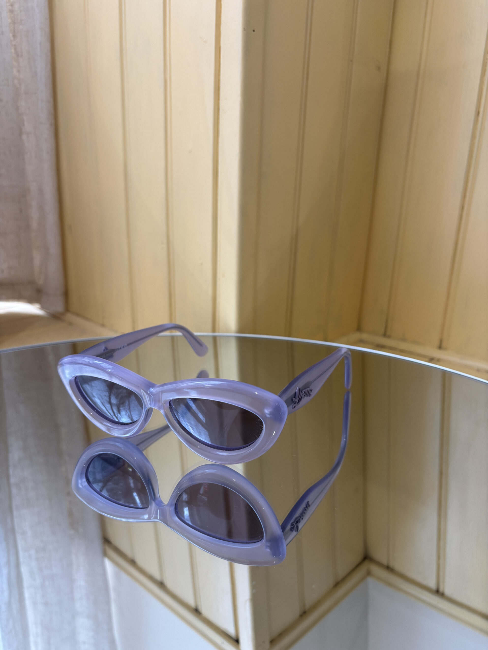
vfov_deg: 67.3
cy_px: 325
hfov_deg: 53.1
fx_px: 489
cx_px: 244
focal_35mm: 26
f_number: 1.6
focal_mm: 5.96
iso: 100
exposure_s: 1/100
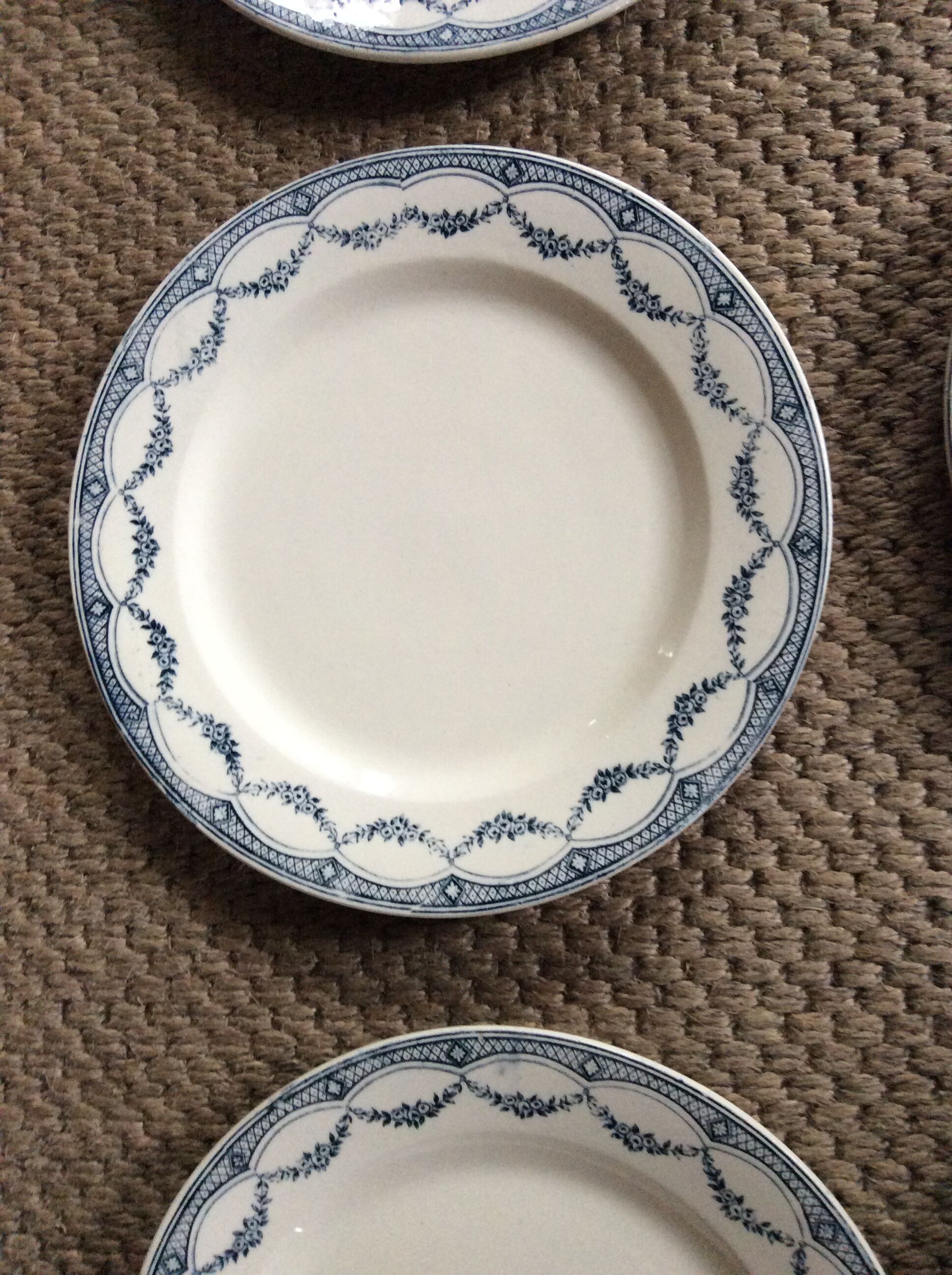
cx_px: 476
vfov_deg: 56.9
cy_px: 638
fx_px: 1177
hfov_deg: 44.1
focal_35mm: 32
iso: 160
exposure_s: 1/24
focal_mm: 3.3
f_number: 2.4
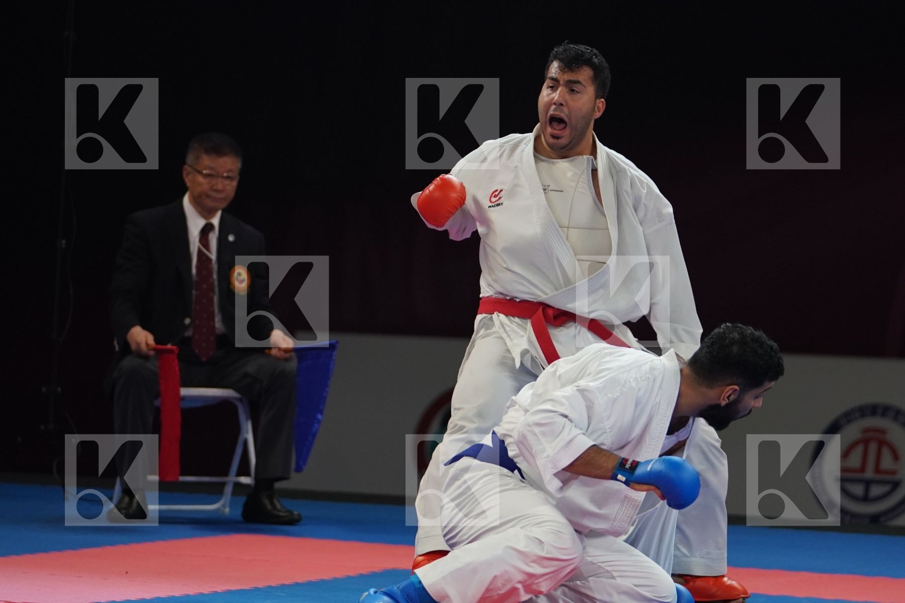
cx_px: 452
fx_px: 5430
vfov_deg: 6.4
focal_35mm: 216
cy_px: 302
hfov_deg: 9.5
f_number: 2.8
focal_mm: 144
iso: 1600
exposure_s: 1/1000
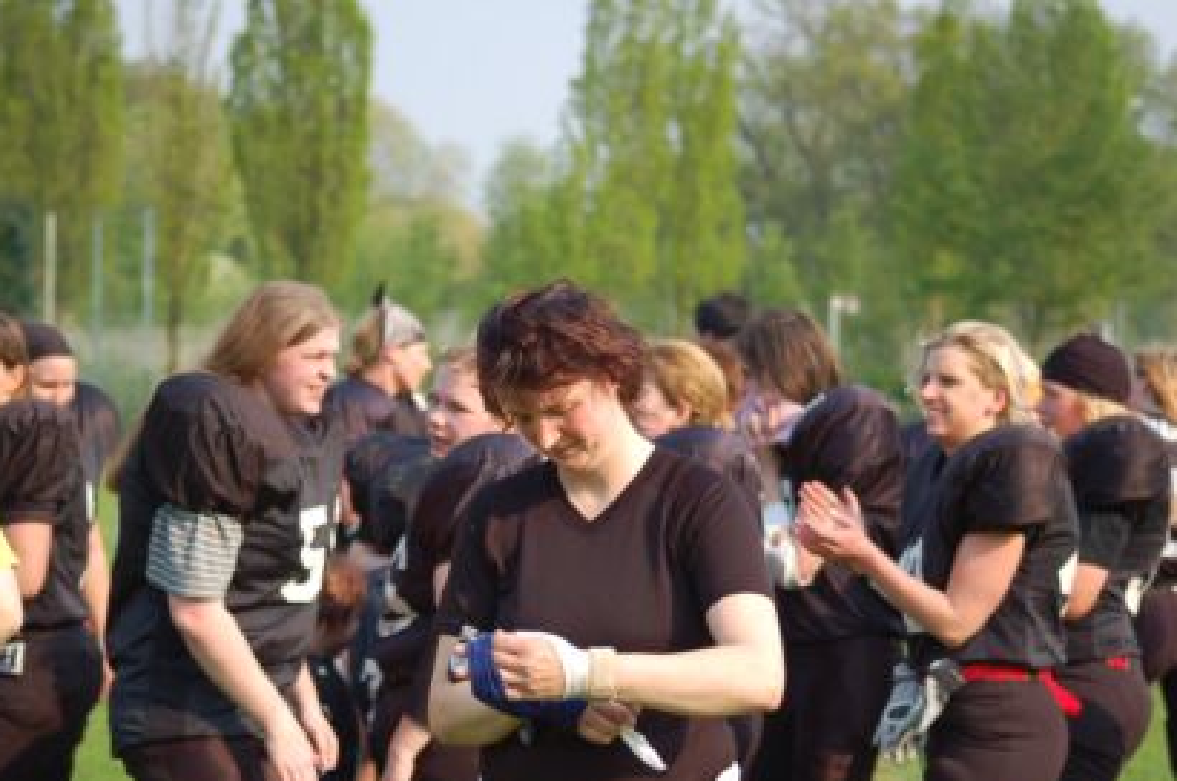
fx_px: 3787
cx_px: 593
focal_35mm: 116
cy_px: 428
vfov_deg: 11.8
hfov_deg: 17.7
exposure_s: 1/1000
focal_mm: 70
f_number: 4
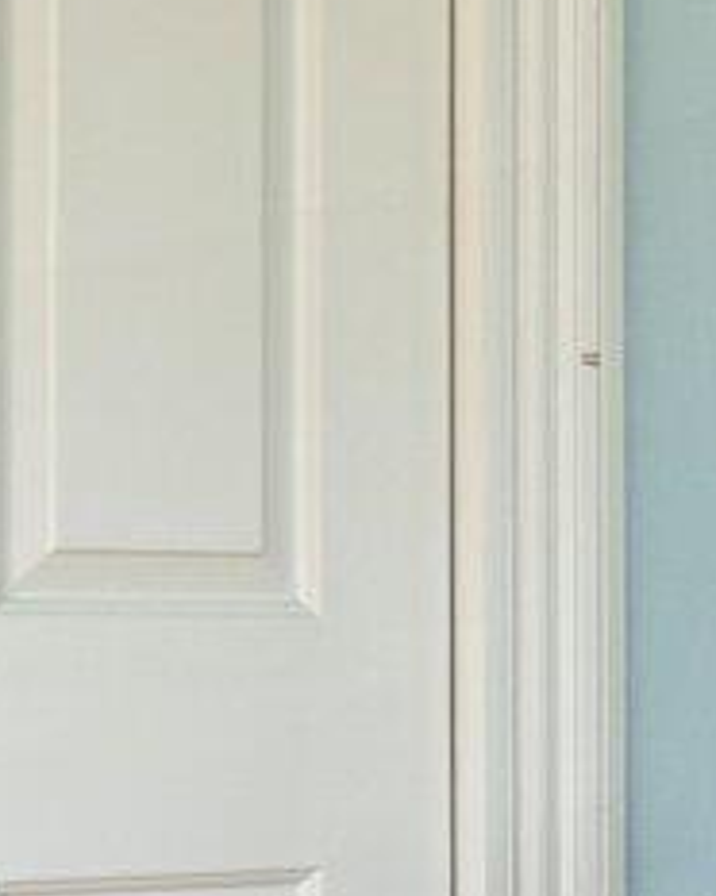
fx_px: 4376
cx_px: 2441
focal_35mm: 165
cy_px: 594
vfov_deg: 11.7
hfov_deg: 7.6
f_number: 9
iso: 200
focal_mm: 20
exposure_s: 1/8
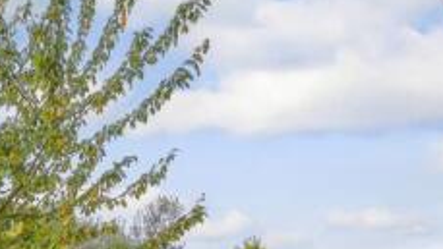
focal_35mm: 45
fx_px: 529
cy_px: 379
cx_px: -105
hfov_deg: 34.8
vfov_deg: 21.8
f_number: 8
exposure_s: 1/320
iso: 500
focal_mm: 10
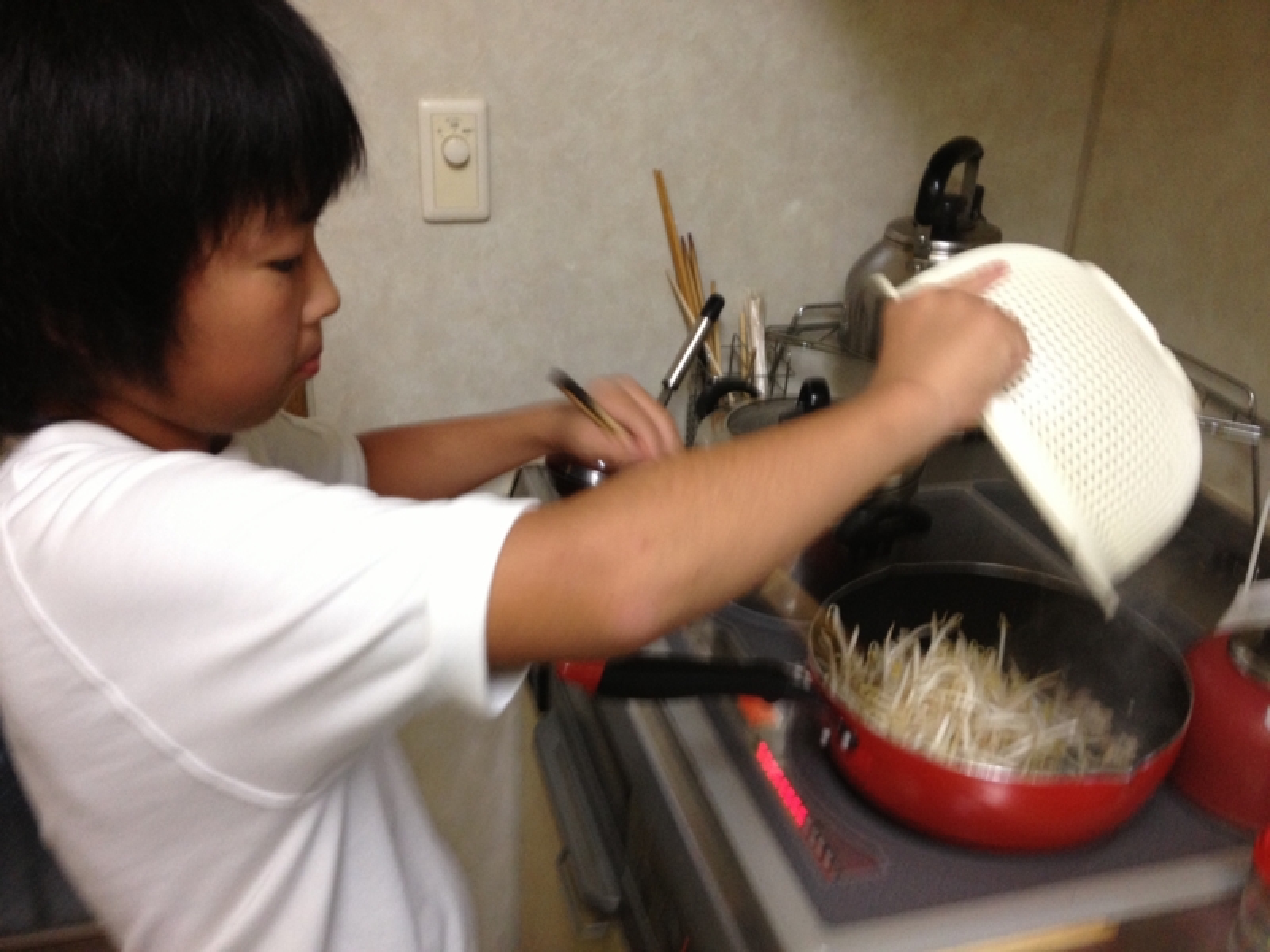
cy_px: 476
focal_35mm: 35
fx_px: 1284
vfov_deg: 40.7
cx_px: 635
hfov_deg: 52.6
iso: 125
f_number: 2.4
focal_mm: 4.28
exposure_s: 1/20
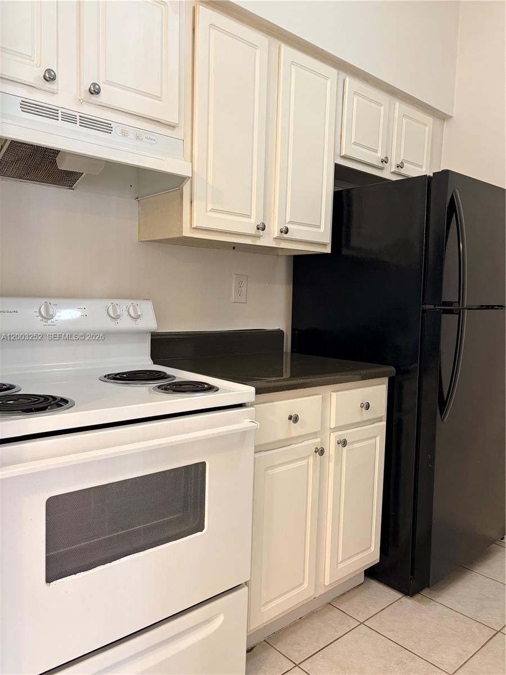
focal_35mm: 26
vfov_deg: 67.3
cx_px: 253
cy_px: 338
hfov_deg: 53.1
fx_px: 507
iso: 160
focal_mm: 5.96
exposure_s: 1/60
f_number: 1.6
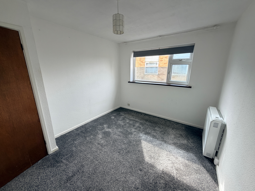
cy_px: 96
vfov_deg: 85.7
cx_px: 128
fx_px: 103
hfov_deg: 102.1
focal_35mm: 14
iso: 100
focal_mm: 2.22
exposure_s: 1/121
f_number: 2.2
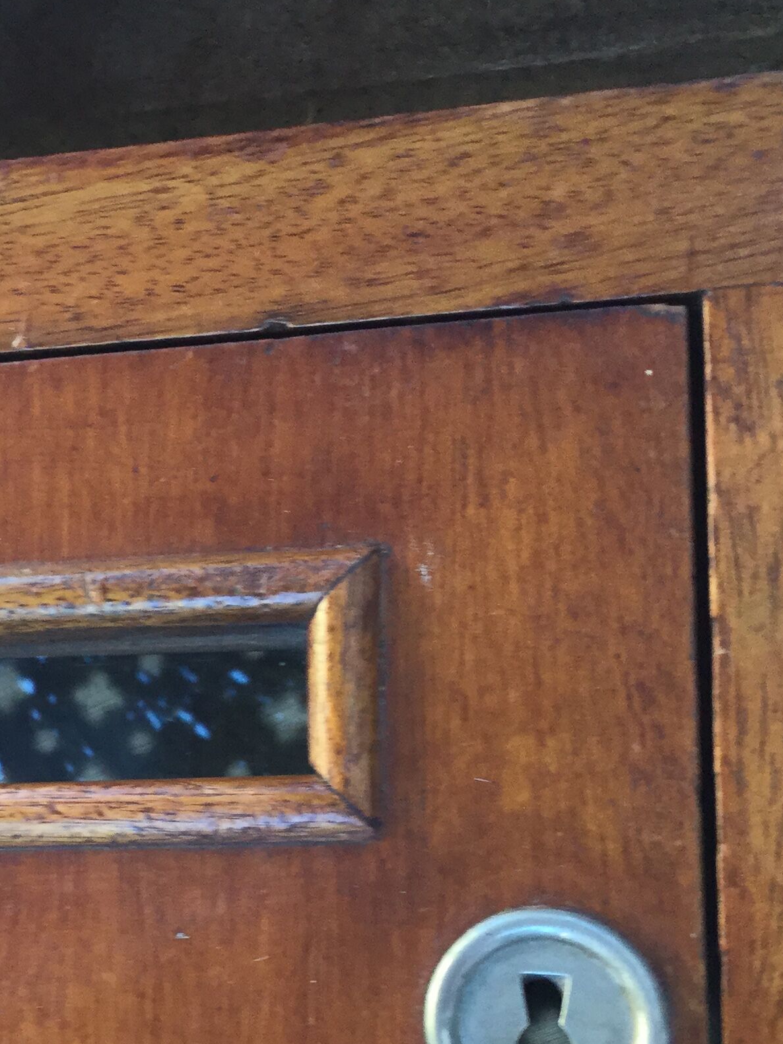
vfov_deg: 29.8
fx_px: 1930
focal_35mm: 64
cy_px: 769
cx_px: -1
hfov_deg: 22.1
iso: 40
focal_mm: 3.3
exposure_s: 1/33
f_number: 2.4
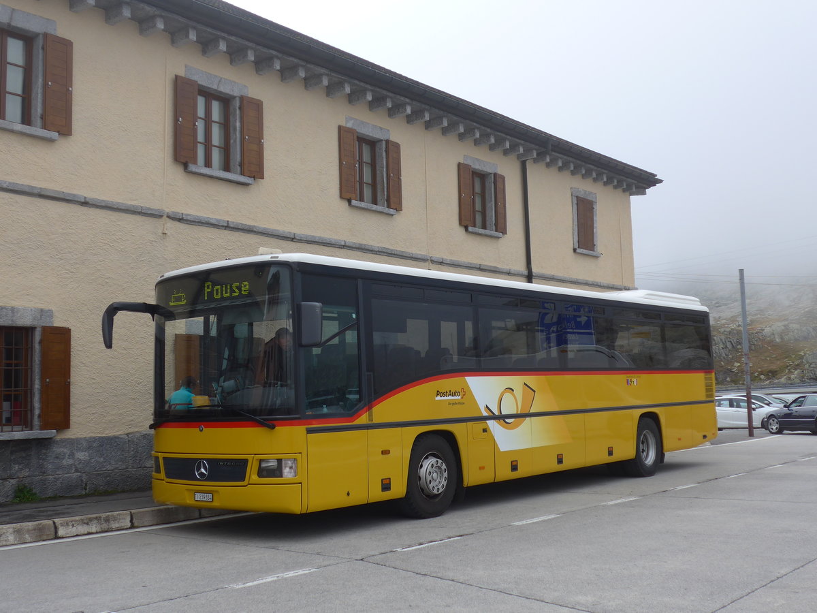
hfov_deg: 45.8
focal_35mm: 41
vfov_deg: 35.1
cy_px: 306
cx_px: 408
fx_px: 968
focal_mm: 8.4
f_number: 2.8
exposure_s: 1/1000
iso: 80
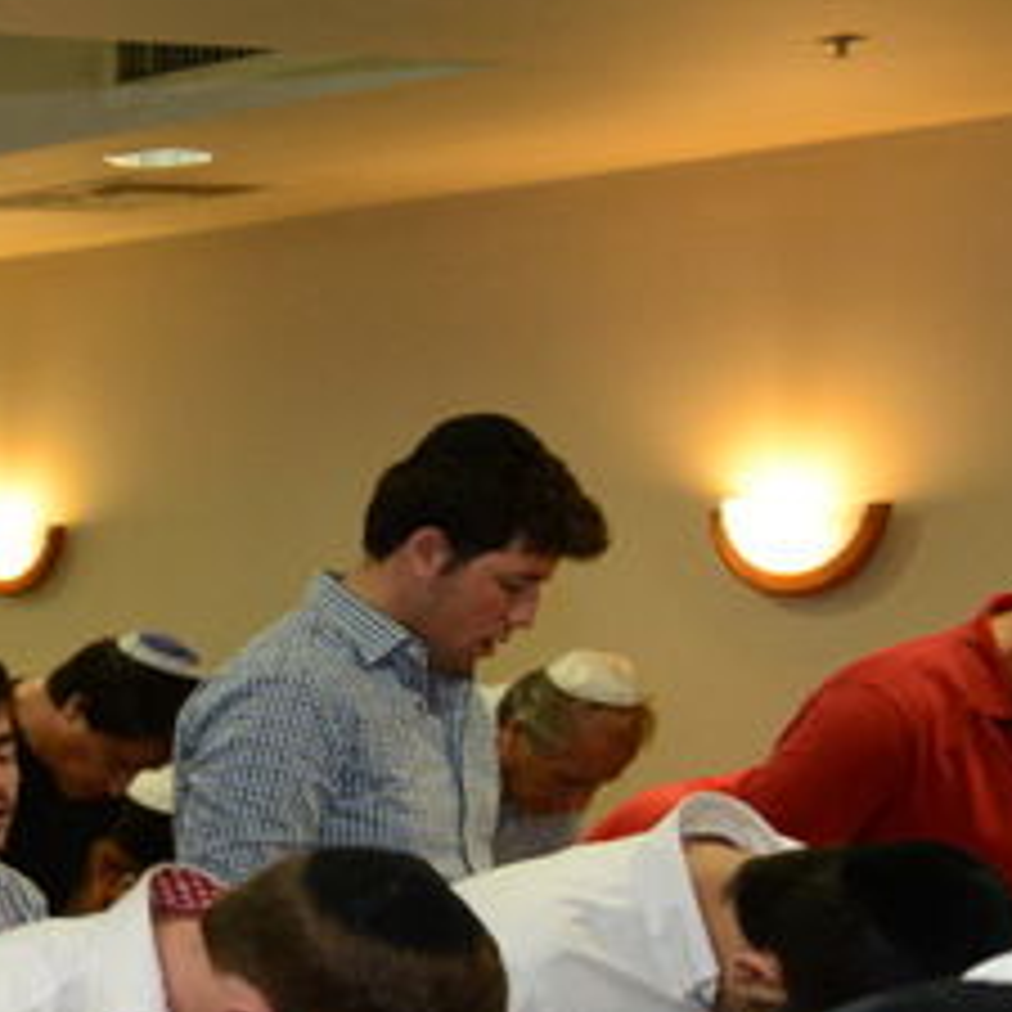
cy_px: 1104
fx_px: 3076
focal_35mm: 93
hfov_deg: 14.4
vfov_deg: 18.0
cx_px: -1192
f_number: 5
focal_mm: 24
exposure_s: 1/100
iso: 1600
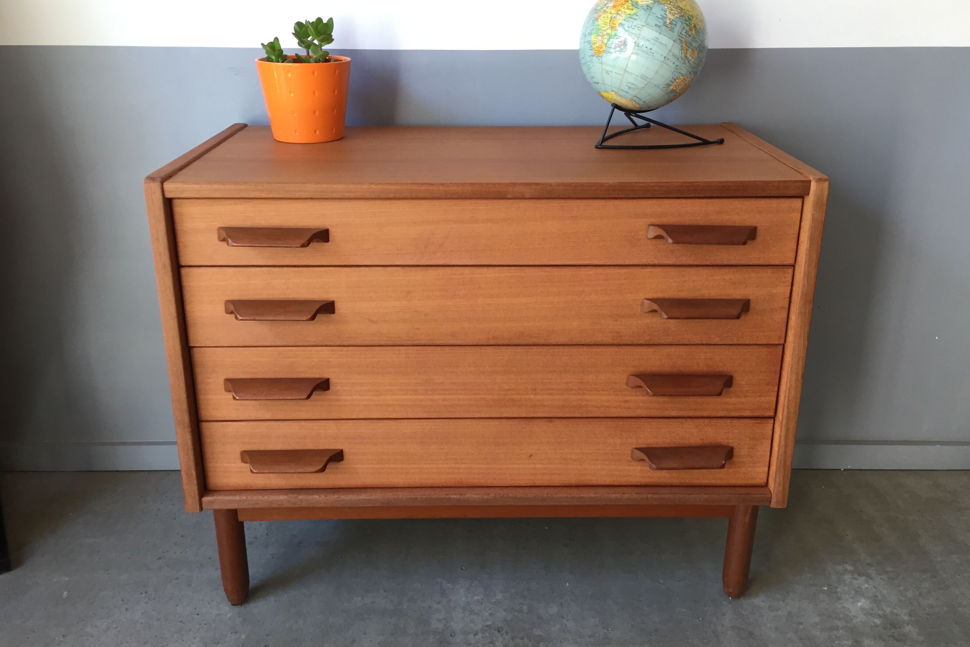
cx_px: 486
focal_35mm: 31
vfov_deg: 42.2
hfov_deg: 60.3
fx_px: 835
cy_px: 277
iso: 100
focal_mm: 4.15
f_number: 2.2
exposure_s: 1/33
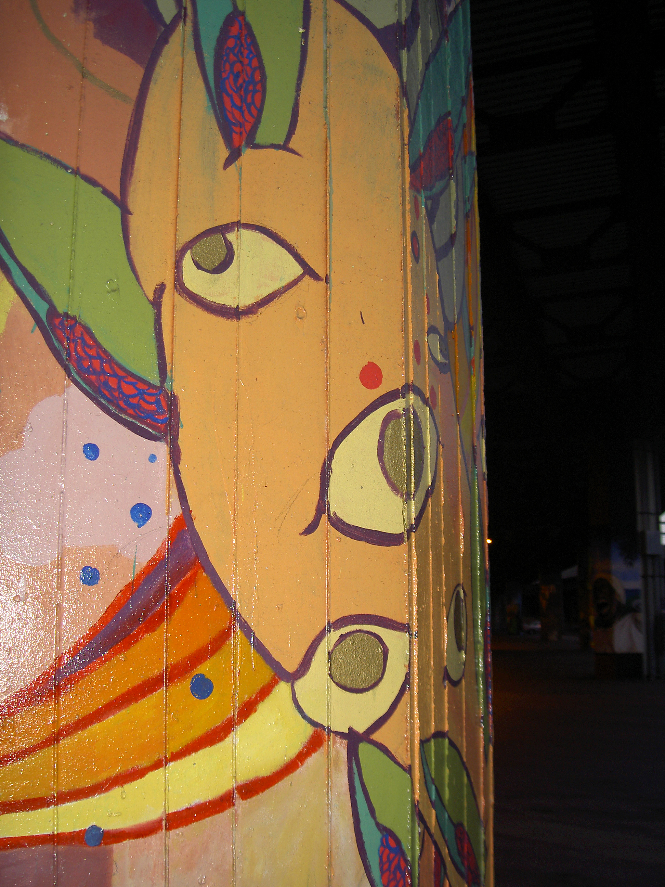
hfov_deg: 36.8
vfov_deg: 47.9
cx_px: 332
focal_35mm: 39
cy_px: 444
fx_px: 999
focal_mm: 8
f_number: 2.8
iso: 100
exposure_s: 1/60
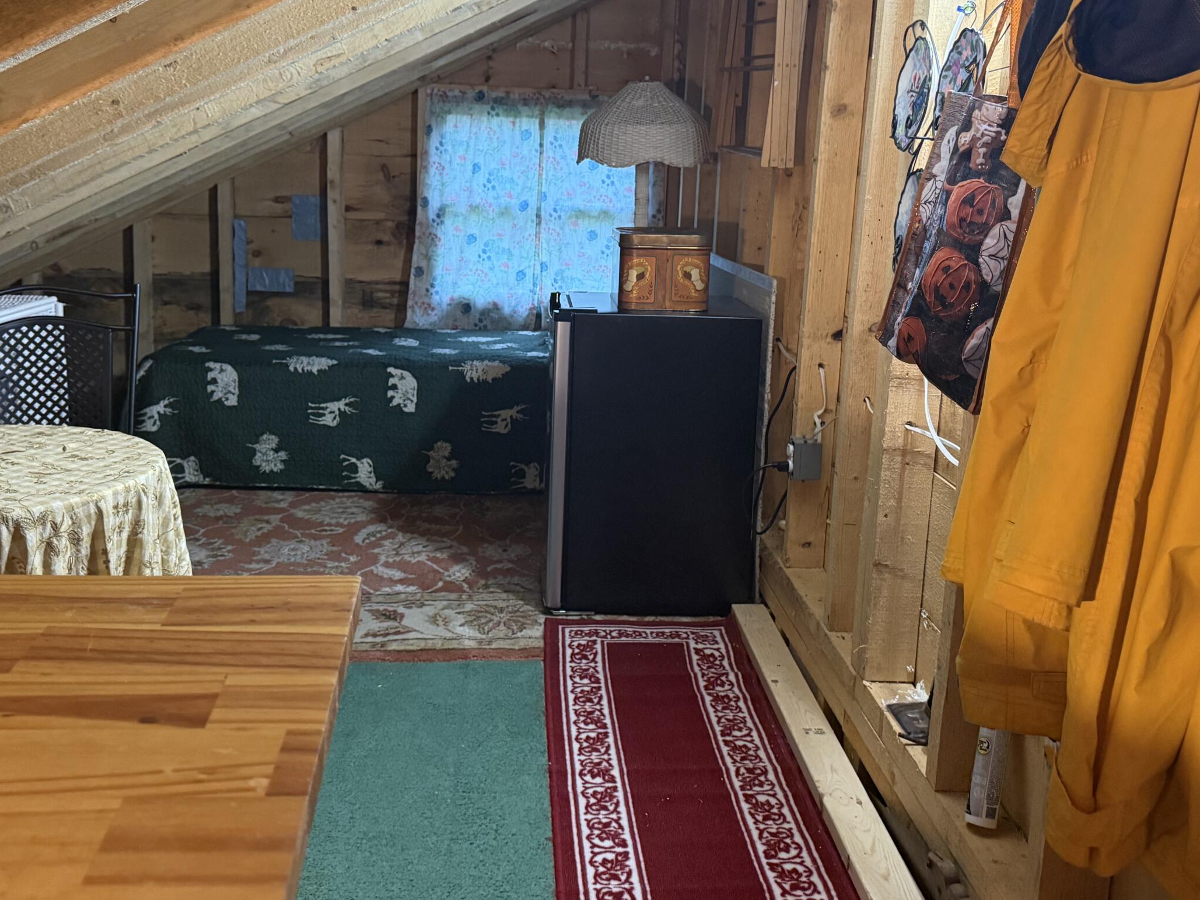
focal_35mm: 35
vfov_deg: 40.4
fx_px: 1213
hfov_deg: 52.6
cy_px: 338
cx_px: 578
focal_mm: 6.76
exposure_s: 1/60
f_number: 1.78
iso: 640
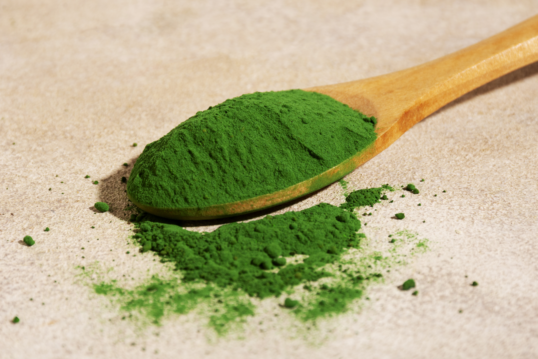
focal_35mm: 210
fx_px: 3138
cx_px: 269
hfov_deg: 9.8
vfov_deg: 6.5
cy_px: 180
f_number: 11
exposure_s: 1/125
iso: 250
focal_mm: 140
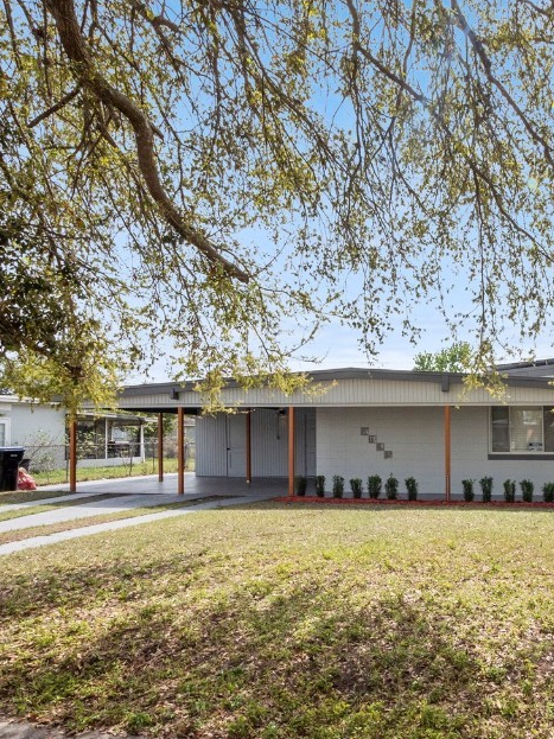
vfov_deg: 73.6
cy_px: 414
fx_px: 491
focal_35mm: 23
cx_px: 490
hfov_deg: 52.4
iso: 200
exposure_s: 1/640
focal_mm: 7
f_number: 9
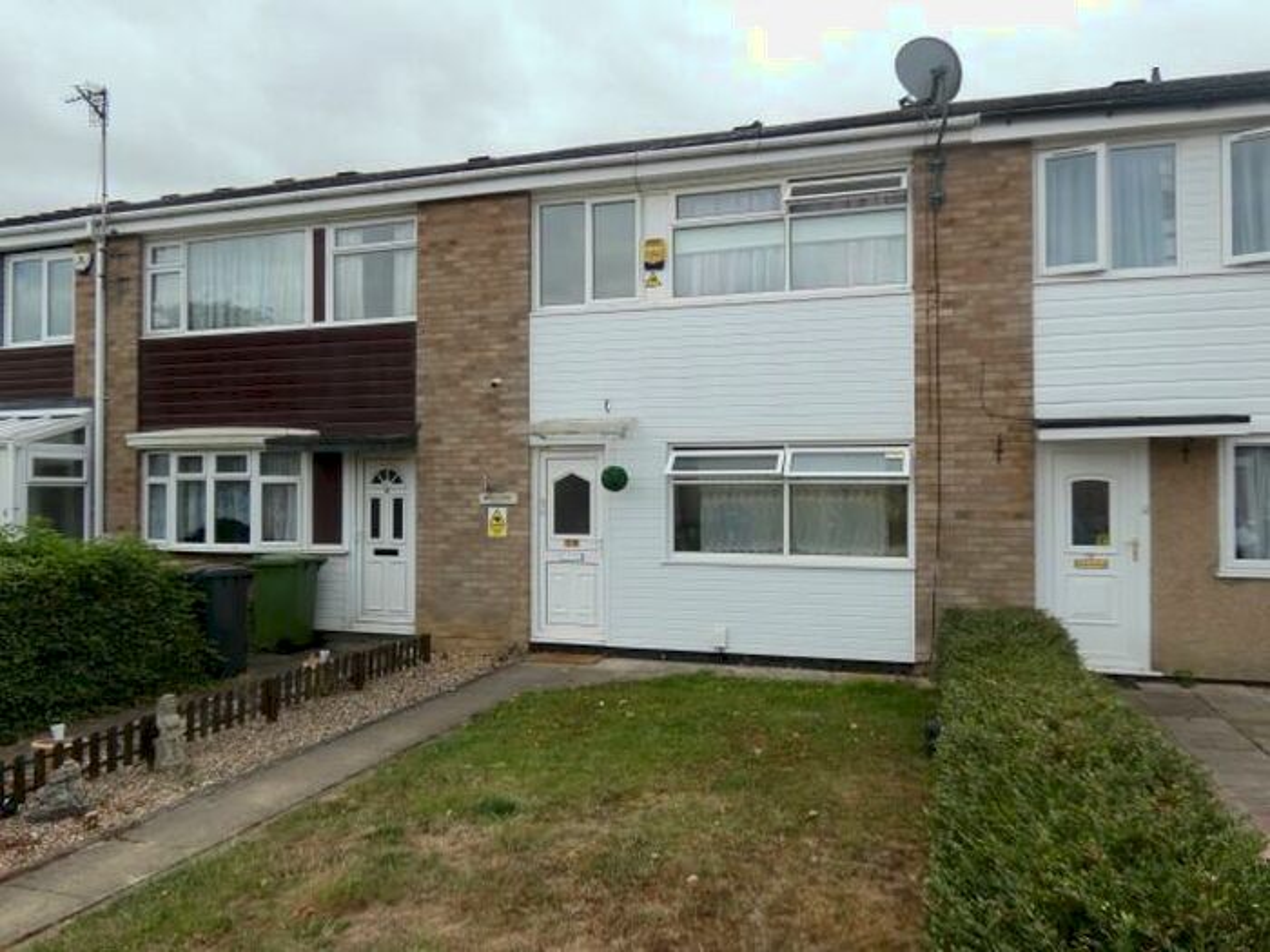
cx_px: 635
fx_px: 954
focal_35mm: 26
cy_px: 476
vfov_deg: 53.1
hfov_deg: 67.3
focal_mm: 4.6
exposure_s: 1/640
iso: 80
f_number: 3.1
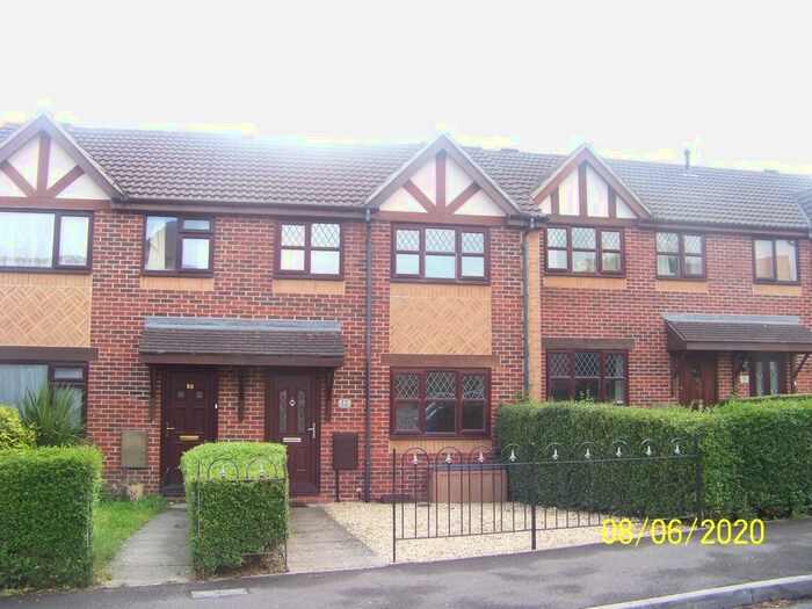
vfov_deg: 39.7
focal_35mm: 36
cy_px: 304
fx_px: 844
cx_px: 406
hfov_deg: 51.4
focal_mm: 5.85
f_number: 3.2
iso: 64
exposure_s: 1/125
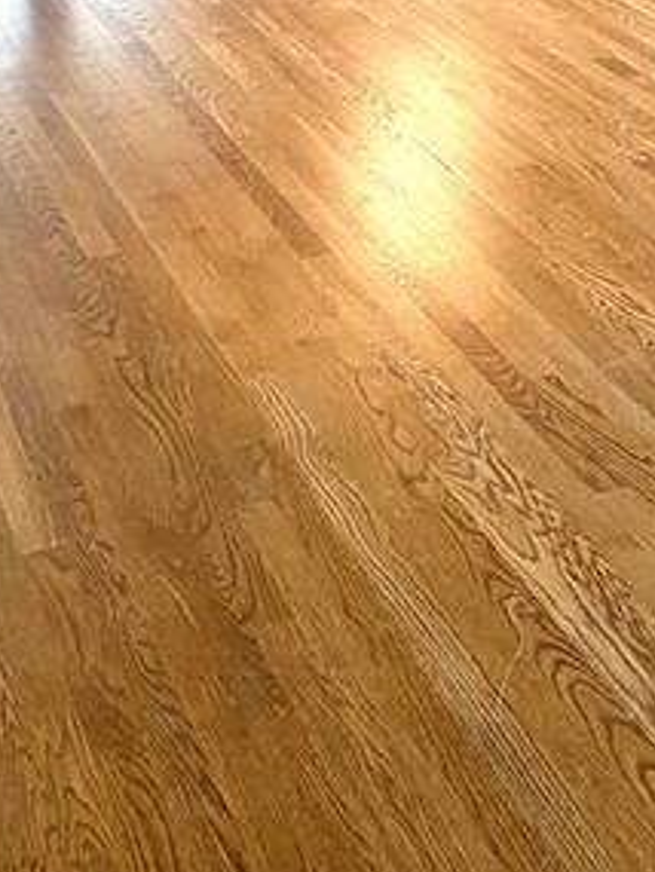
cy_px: -156
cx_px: 294
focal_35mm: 70
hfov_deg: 21.0
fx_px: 1765
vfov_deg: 25.2
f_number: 1.8
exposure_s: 1/60
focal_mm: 4.25
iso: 100
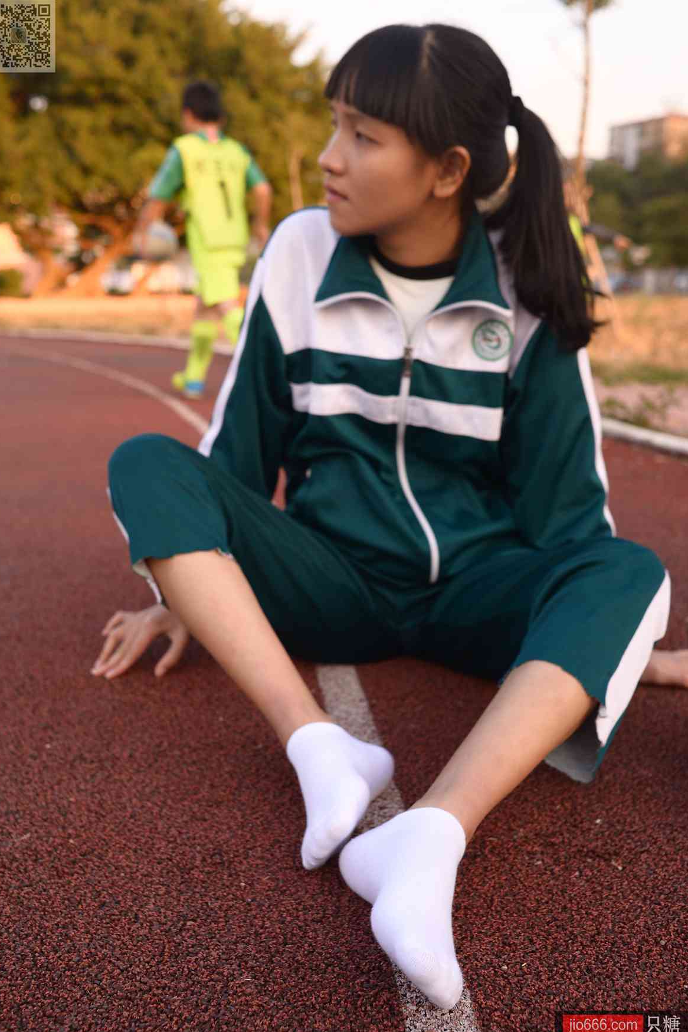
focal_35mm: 36
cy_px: 529
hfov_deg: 36.9
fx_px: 1032
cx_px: 336
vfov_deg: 53.1
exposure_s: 1/60
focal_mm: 35
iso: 100
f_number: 5.6
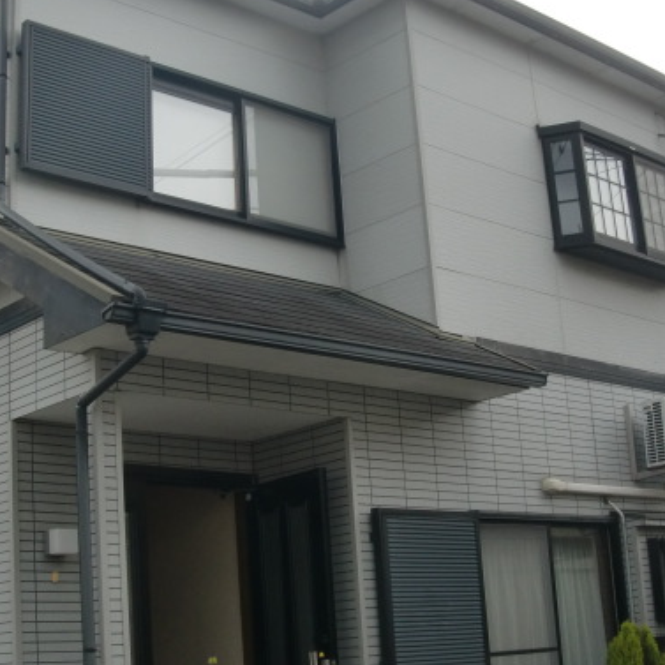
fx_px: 1239
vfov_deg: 30.0
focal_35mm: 57
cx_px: 316
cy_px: 340
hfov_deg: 30.0
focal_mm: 6.66
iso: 64
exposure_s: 1/320
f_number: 3.9
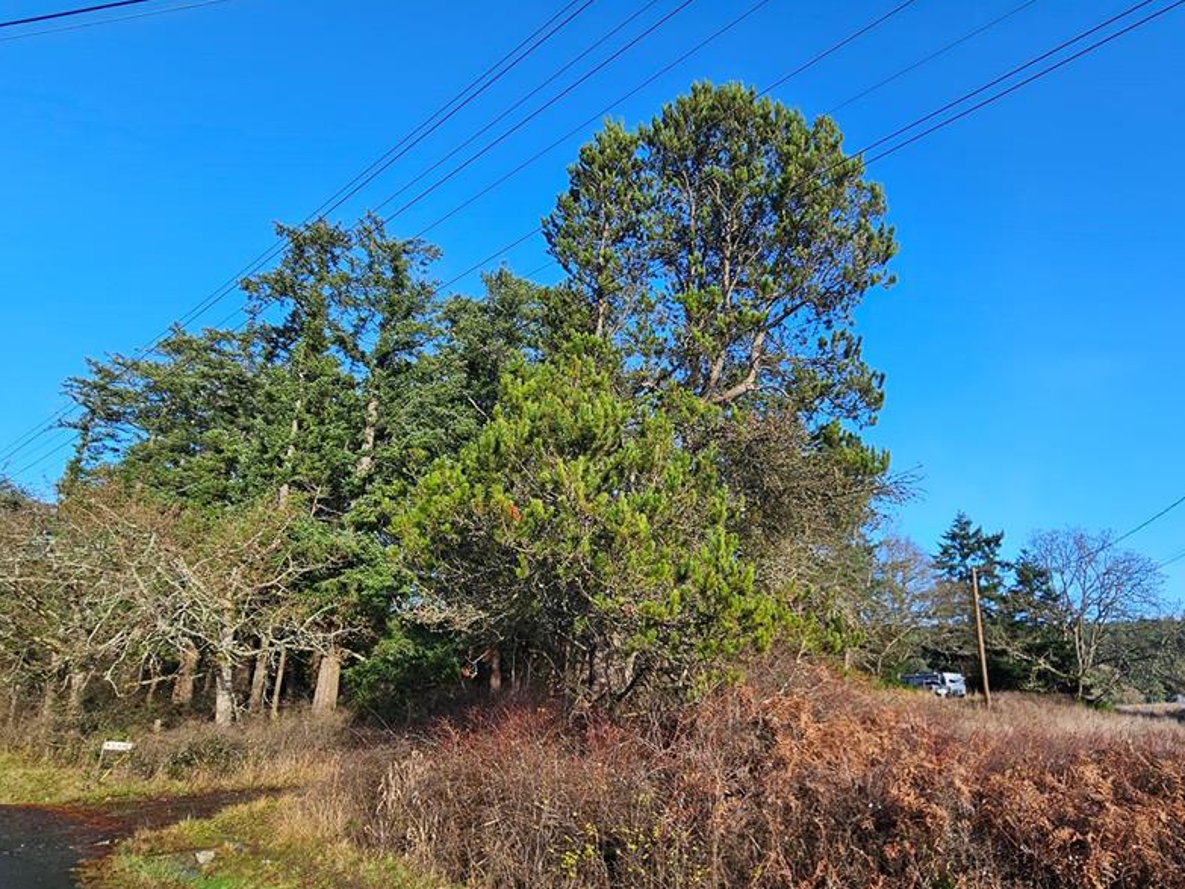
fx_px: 582
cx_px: 723
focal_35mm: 17
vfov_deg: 73.7
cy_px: 545
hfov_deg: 89.6
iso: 50
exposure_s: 1/836
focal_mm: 2.2
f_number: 2.2
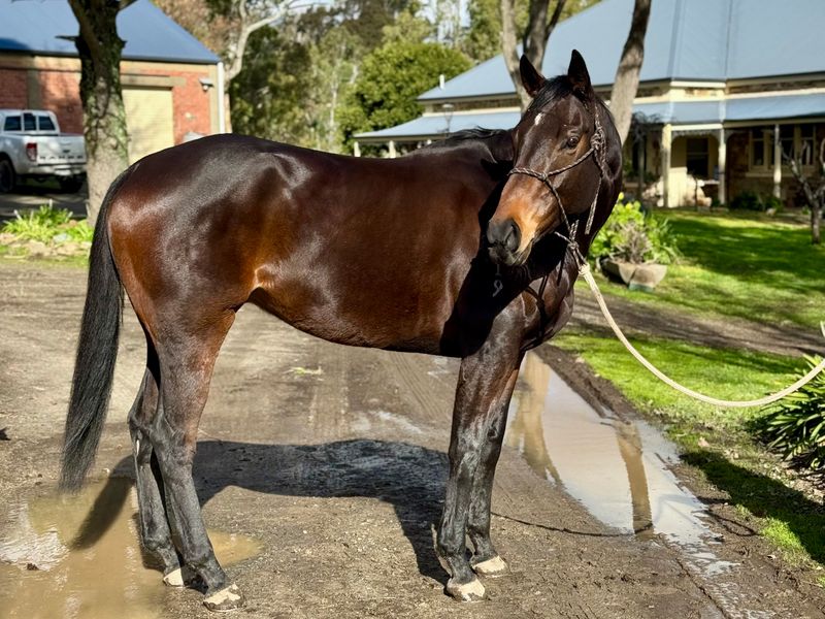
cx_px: 412
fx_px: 1144
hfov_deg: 39.7
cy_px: 310
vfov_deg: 30.3
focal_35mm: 48
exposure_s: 1/2611
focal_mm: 6.76
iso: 64
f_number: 1.78
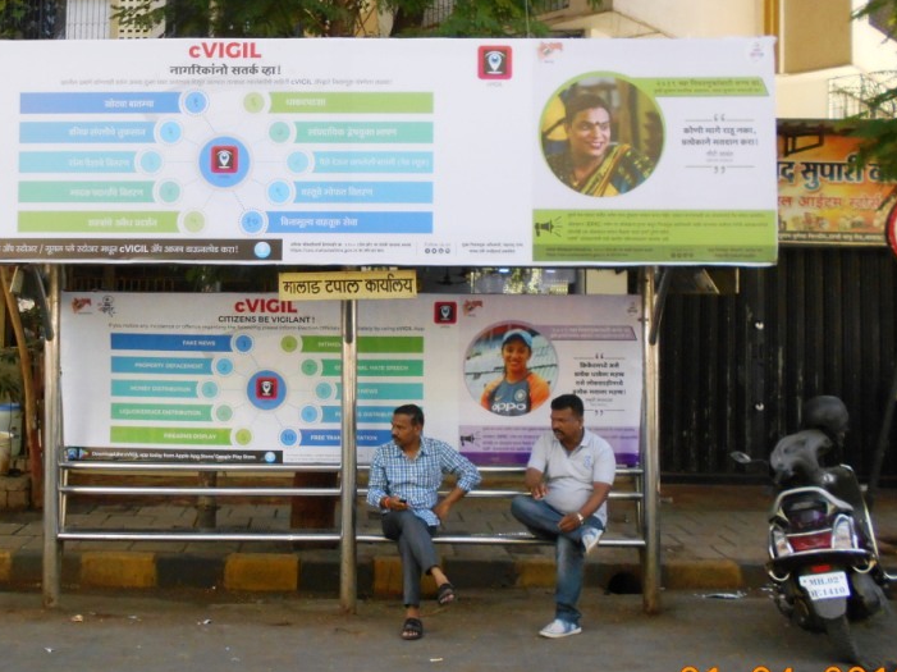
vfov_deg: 37.6
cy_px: 287
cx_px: 328
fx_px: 984
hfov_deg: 48.5
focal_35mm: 38
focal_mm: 4.6
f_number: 3.2
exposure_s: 1/250
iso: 250
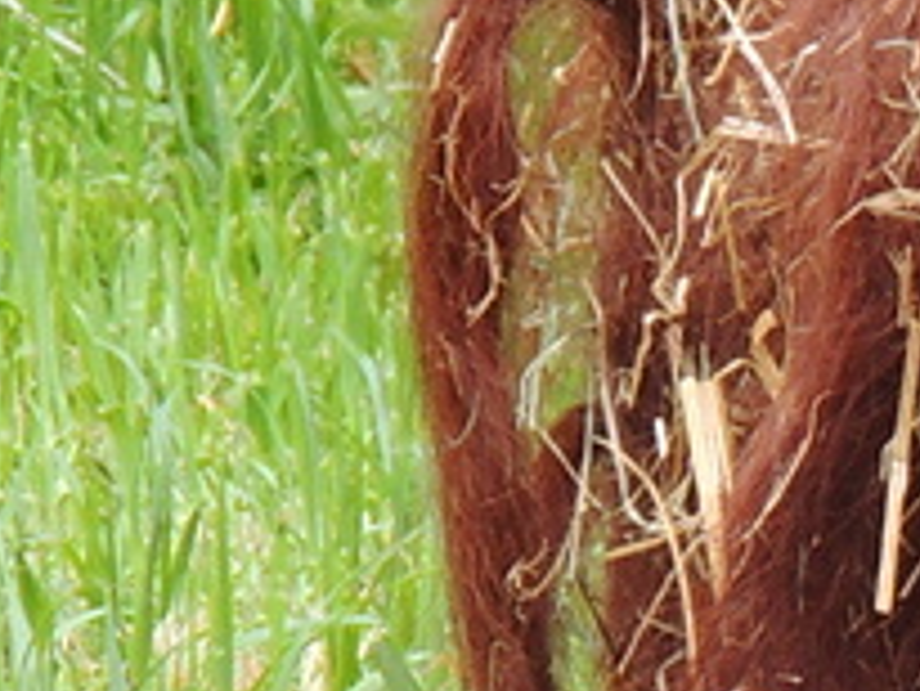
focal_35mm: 2718
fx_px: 72279
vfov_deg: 0.5
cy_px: 754
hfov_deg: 0.7
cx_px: 1804
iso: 200
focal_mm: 77.5
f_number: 4.9
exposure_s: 1/250
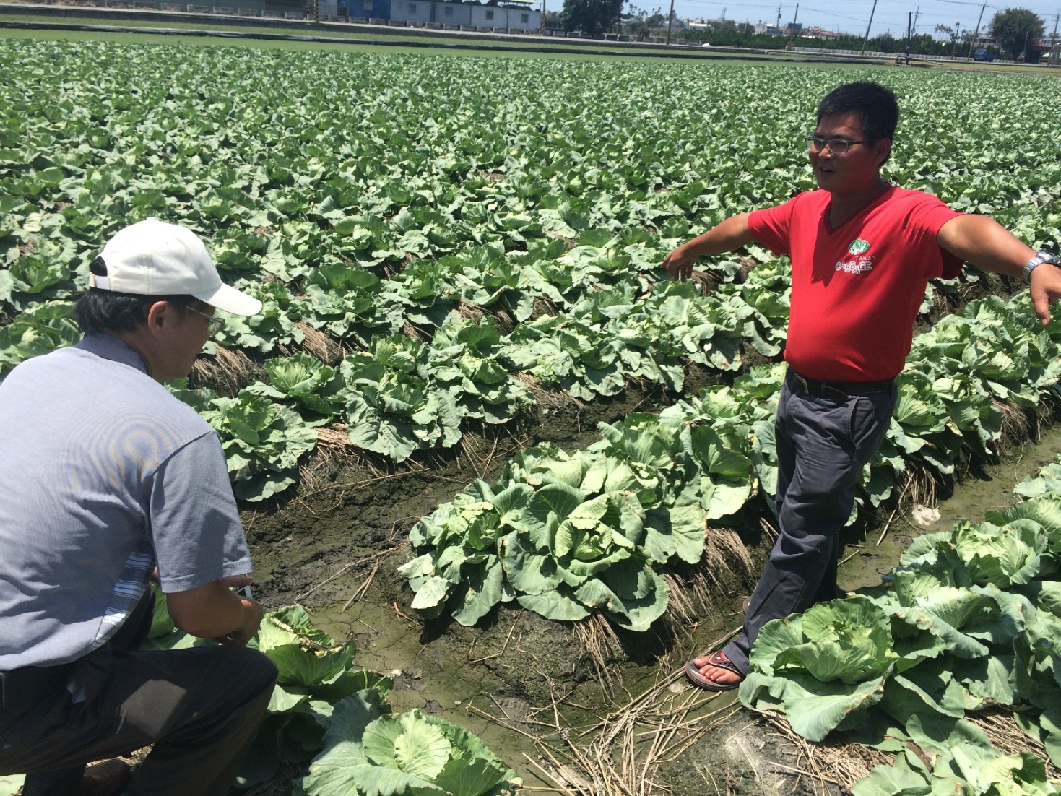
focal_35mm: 30
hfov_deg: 60.0
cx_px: 530
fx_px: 920
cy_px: 398
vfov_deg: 46.8
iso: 40
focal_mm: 4.12
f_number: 2.2
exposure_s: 1/2415
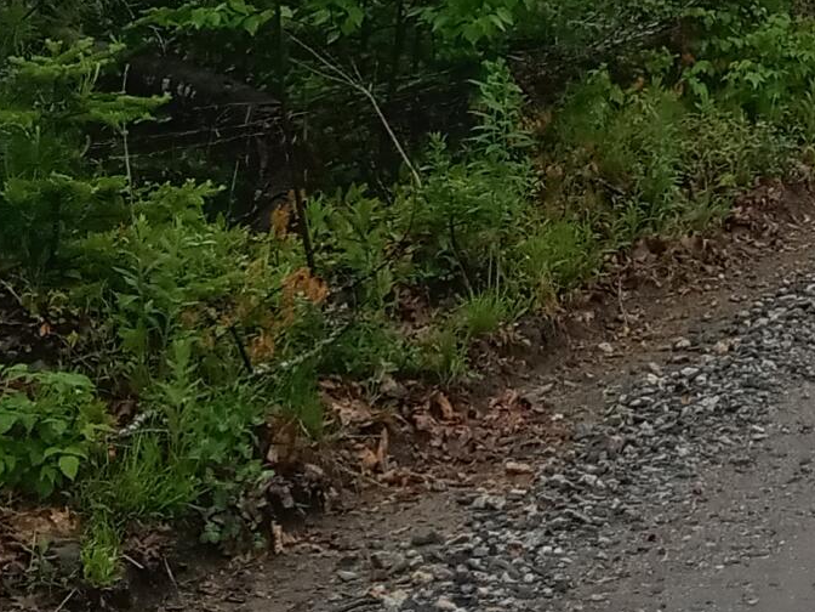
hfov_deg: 14.9
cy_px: -270
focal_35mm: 125
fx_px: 2943
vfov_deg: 11.4
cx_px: 1123
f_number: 1.8
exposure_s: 1/519
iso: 100
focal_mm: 3.61
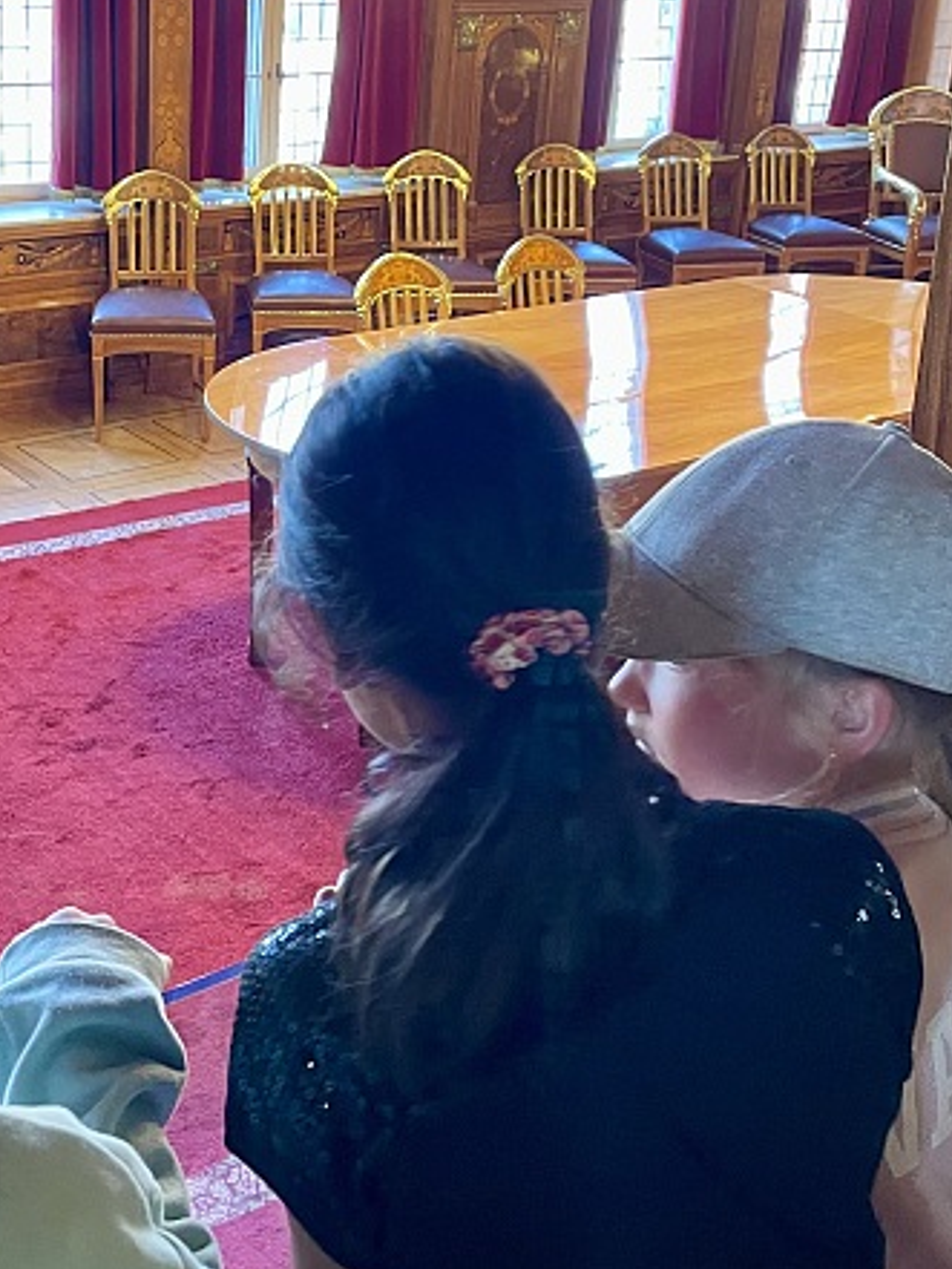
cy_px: 397
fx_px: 1686
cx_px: 280
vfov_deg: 40.6
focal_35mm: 46
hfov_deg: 31.2
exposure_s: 1/50
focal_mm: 4.2
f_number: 1.6
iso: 200
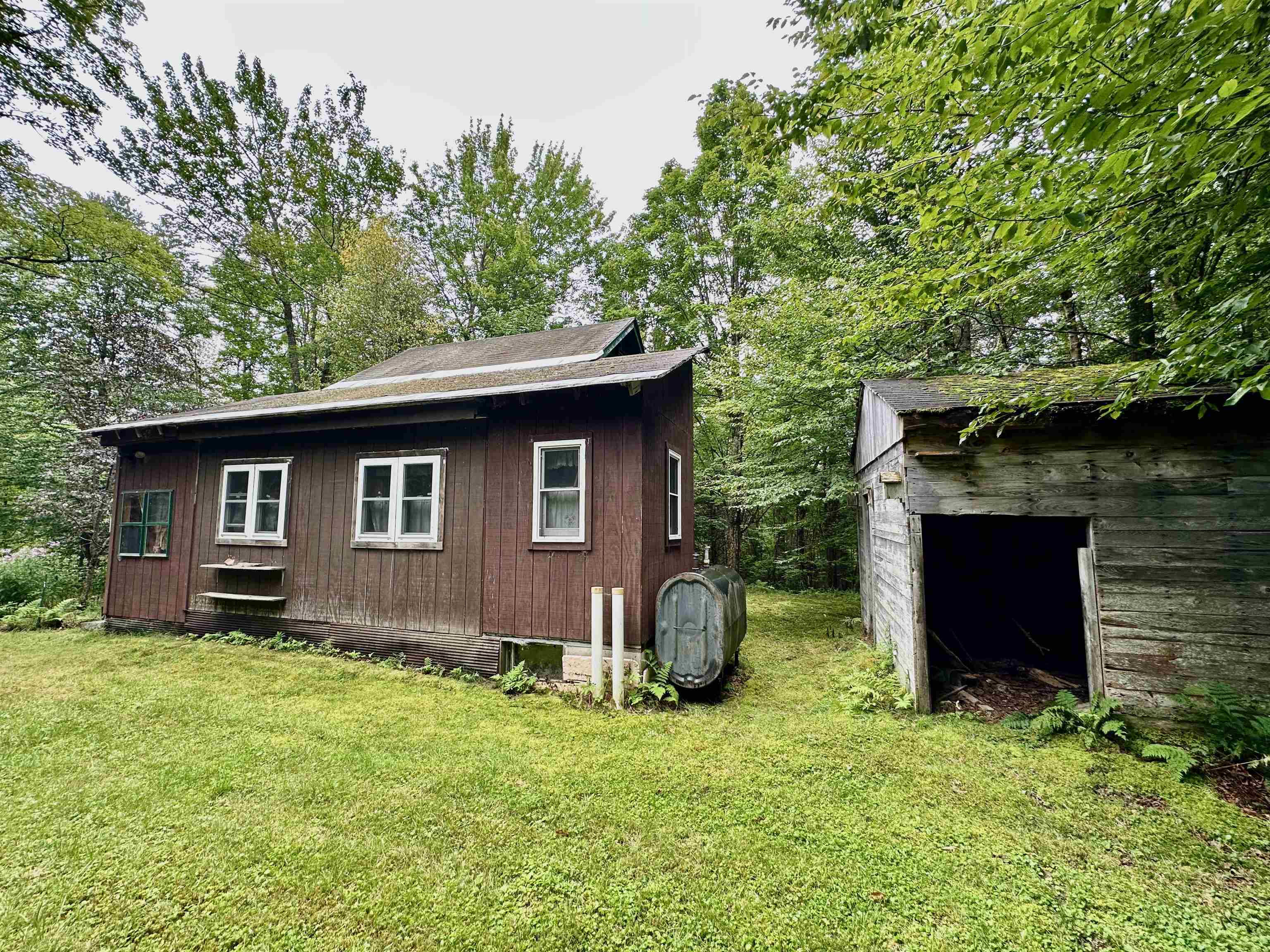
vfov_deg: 85.7
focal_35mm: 14
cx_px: 635
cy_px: 476
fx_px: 514
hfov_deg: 102.1
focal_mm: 2.22
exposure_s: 1/99
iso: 64
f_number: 2.2
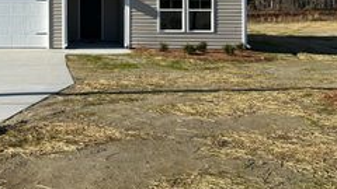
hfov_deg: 34.3
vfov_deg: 19.4
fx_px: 527
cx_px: 66
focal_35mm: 59
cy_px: -24
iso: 50
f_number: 1.5
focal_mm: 5.7
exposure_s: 1/4444
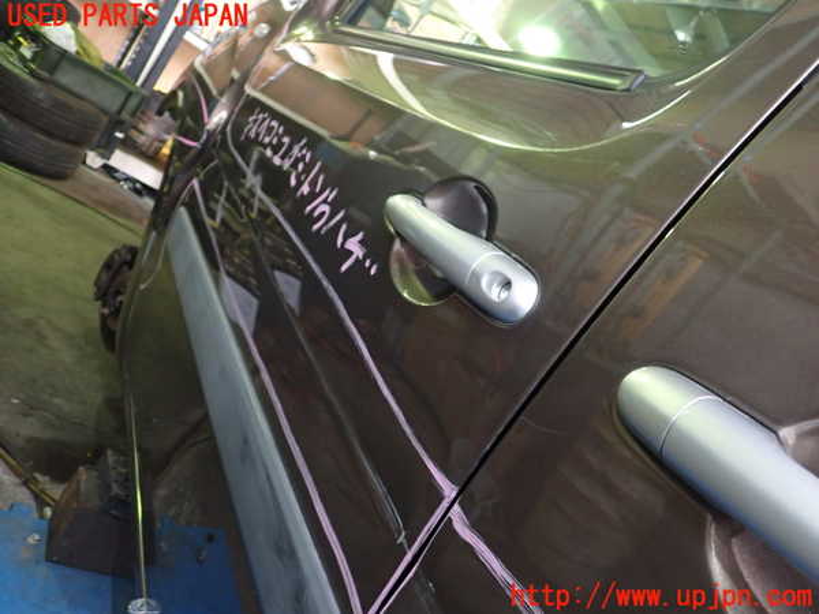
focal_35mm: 30
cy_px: 307
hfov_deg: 60.0
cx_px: 410
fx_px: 710
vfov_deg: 46.8
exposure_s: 1/30
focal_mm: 5.4
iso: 500
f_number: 2.3
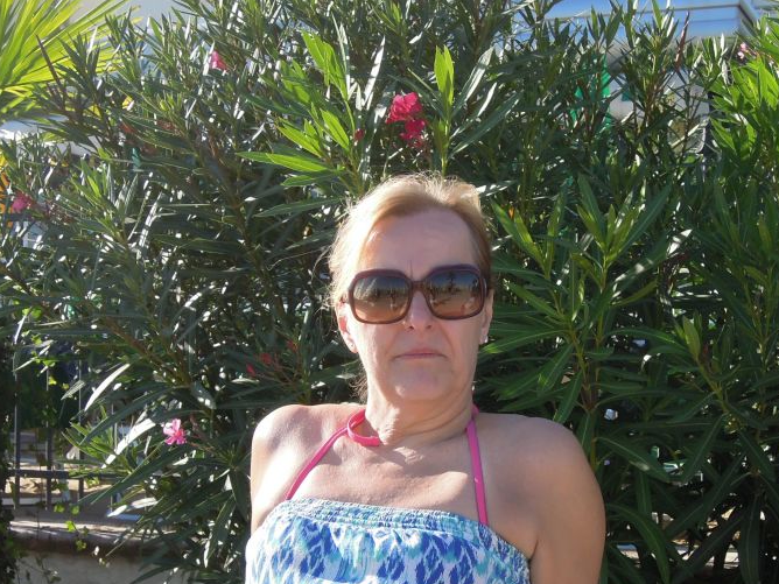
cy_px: 372
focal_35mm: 69
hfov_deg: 28.2
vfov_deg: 21.3
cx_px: 405
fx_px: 1553
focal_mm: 8.1
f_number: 3.5
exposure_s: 1/800
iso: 160
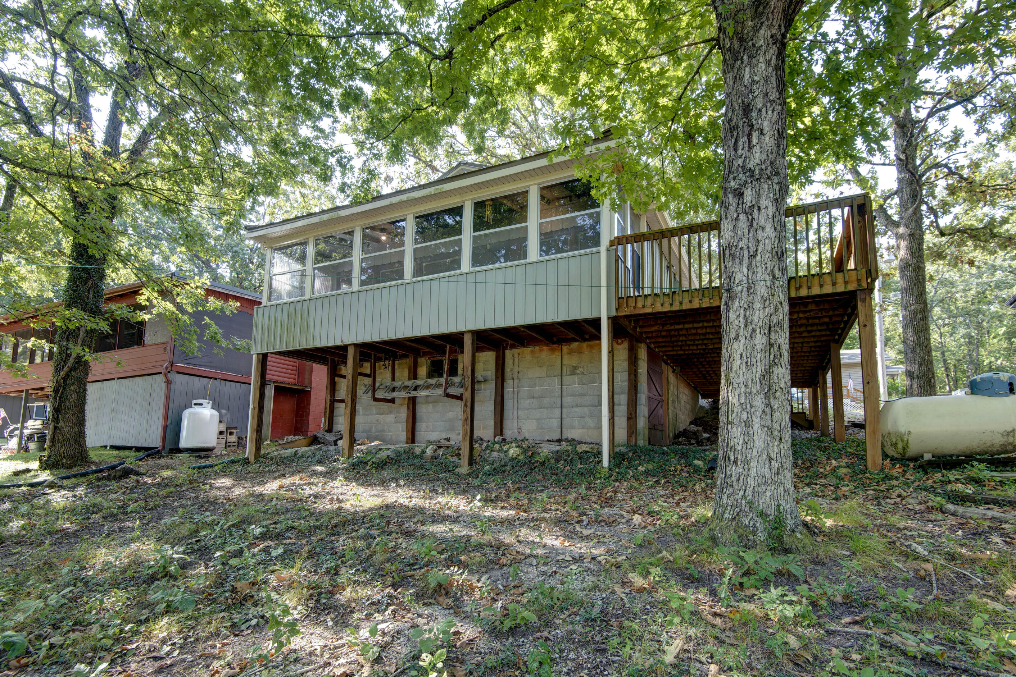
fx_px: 480
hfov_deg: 93.3
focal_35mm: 17
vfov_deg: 70.4
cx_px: 502
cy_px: 343
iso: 100
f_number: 6.7
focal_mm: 16
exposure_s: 1/20
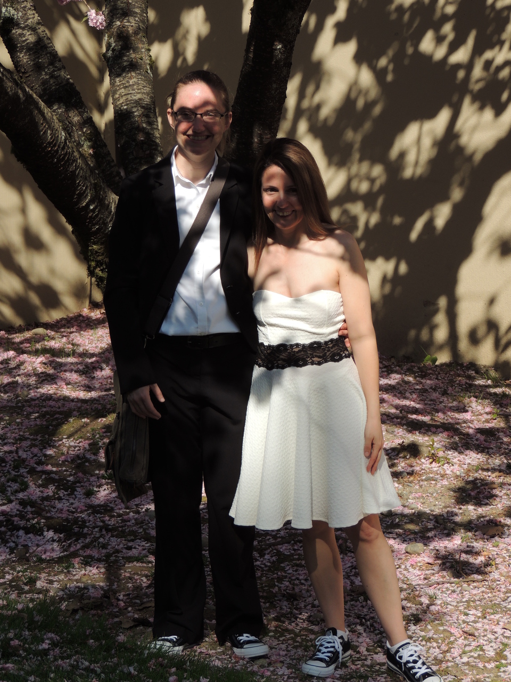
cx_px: 256
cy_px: 341
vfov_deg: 19.6
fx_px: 1968
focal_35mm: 100
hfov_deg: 14.8
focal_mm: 17.8
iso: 100
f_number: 4.1
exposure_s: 1/640
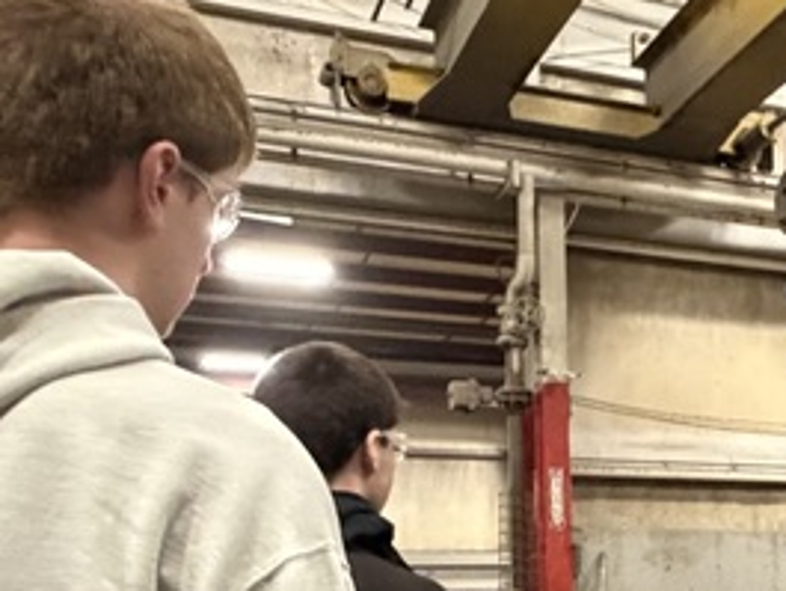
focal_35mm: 54
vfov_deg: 25.1
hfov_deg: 33.3
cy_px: 653
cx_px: 736
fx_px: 1227
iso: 1000
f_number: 2.2
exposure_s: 1/60
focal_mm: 2.22
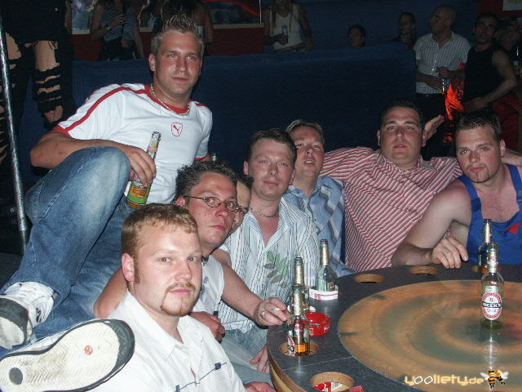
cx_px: 261
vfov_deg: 32.9
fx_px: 664
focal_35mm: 44
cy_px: 196
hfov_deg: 42.9
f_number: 3.5
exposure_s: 1/45
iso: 200
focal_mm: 11.36
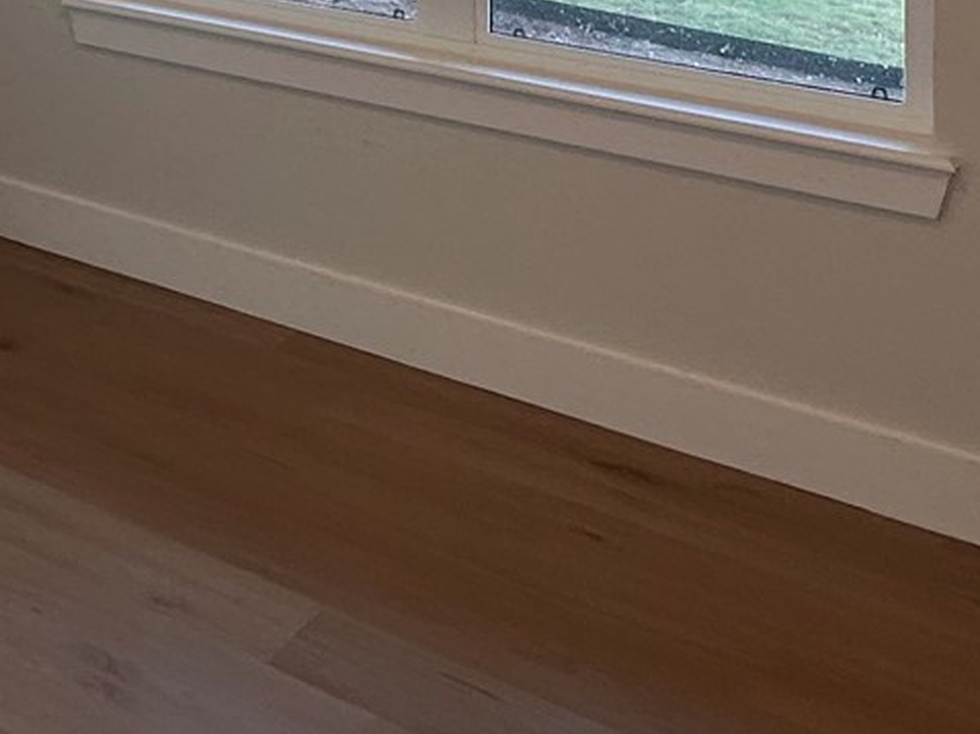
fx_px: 1698
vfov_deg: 20.8
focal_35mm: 60
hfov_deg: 29.5
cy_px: -367
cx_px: -53
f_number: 2.2
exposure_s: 1/120
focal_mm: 2.22
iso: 50
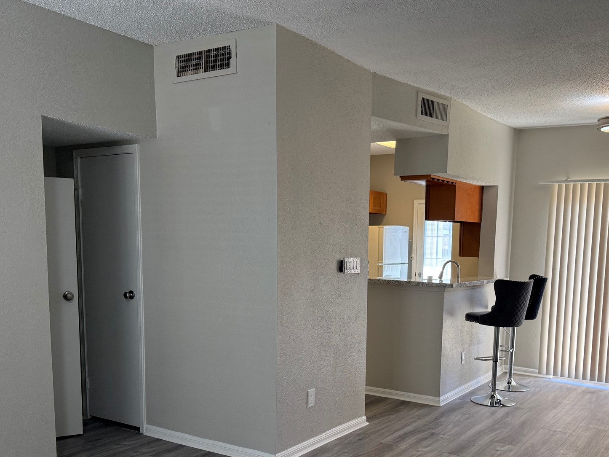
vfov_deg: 41.0
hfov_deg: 53.6
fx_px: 598
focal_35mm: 34
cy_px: 320
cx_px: 364
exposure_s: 1/123
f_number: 1.78
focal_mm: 6.76
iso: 160
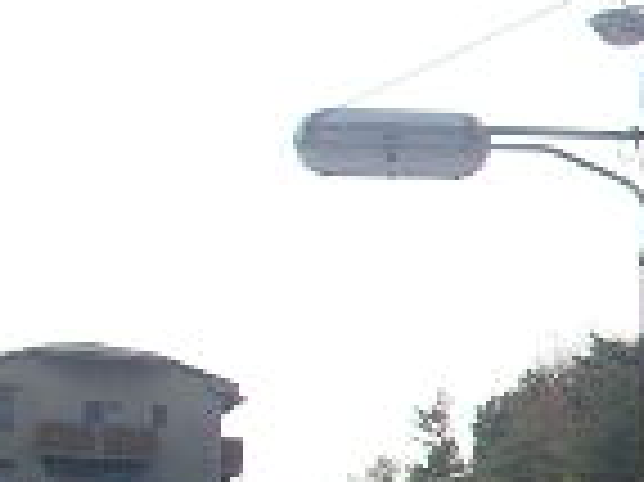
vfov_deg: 8.9
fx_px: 3086
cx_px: 1211
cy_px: 509
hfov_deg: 11.0
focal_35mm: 166
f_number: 6.9
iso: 50
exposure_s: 1/640
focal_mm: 5.7
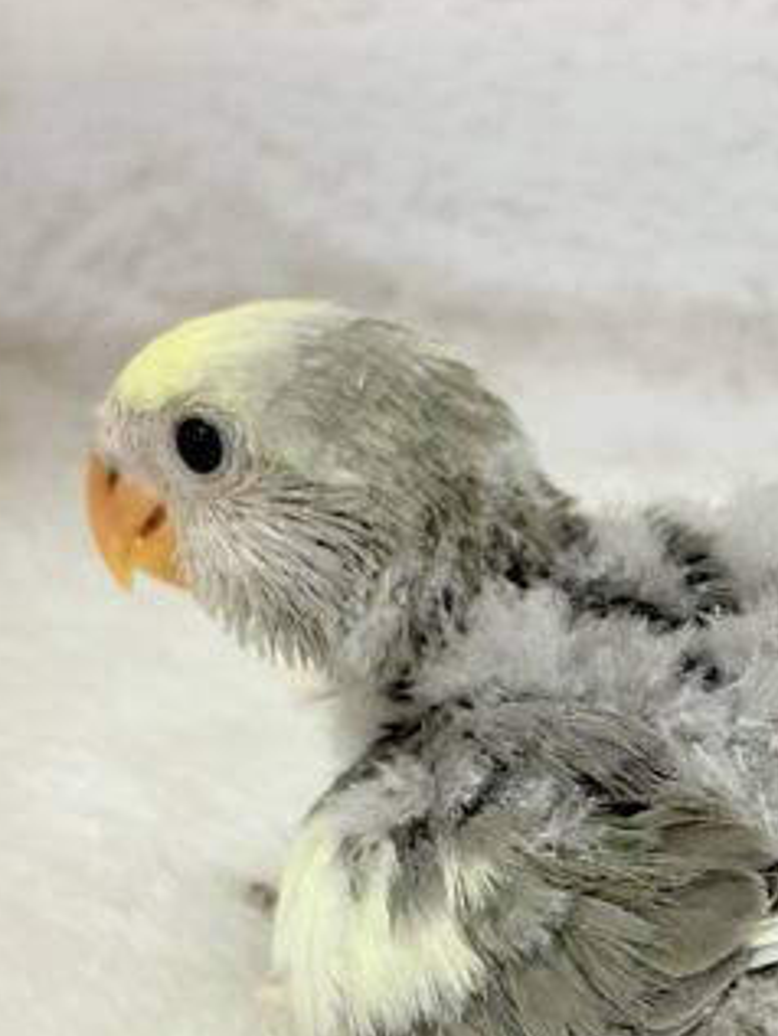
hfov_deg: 14.0
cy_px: 605
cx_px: 680
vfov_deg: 18.7
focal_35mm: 105
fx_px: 3144
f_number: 1.6
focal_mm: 5.96
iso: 80
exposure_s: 1/100
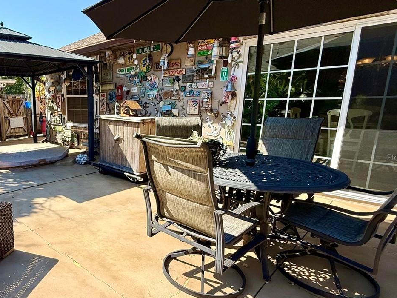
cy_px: 157
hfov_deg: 65.9
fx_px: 275
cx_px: 87
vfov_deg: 56.8
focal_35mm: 24
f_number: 2.2
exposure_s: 1/1001
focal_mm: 2.22
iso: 50
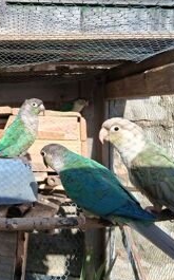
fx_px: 380
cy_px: 101
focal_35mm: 50
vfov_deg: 40.0
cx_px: -7
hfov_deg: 24.4
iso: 25
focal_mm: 3.98
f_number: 1.8
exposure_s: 1/478
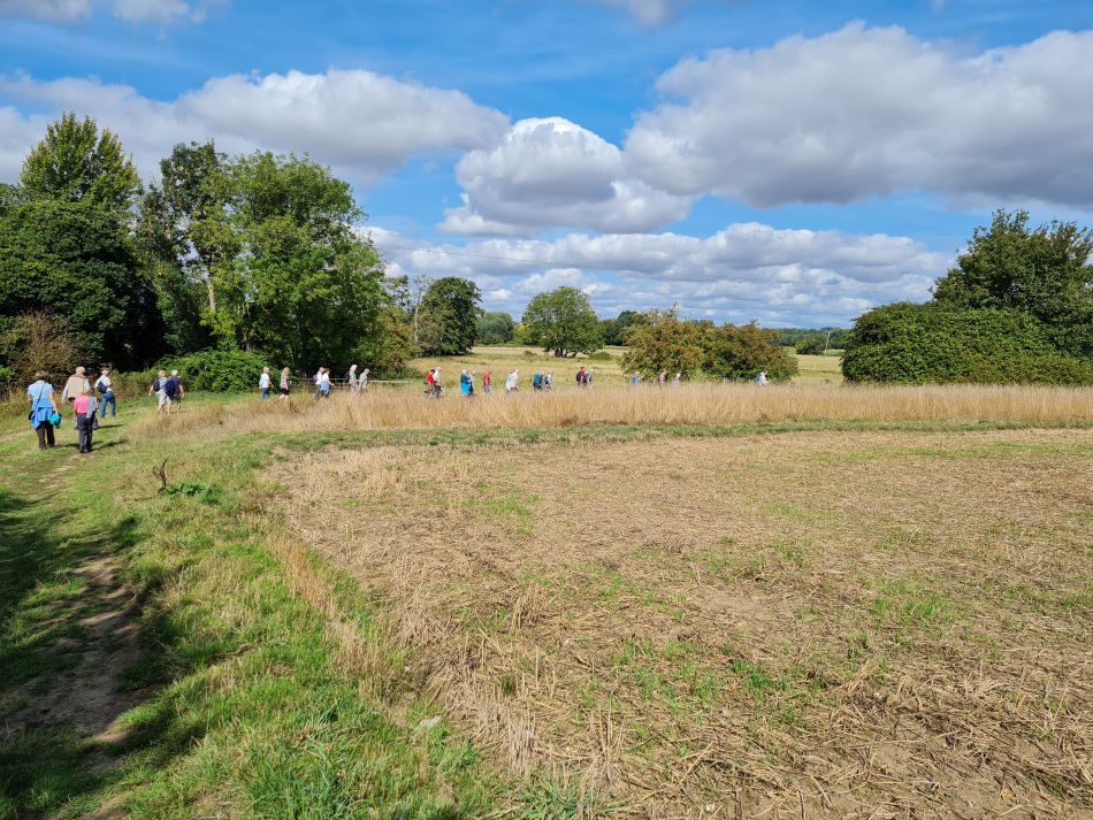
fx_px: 821
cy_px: 410
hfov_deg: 67.3
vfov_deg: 53.1
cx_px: 546
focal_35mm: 26
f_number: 1.8
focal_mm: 5.4
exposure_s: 1/3216
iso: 50
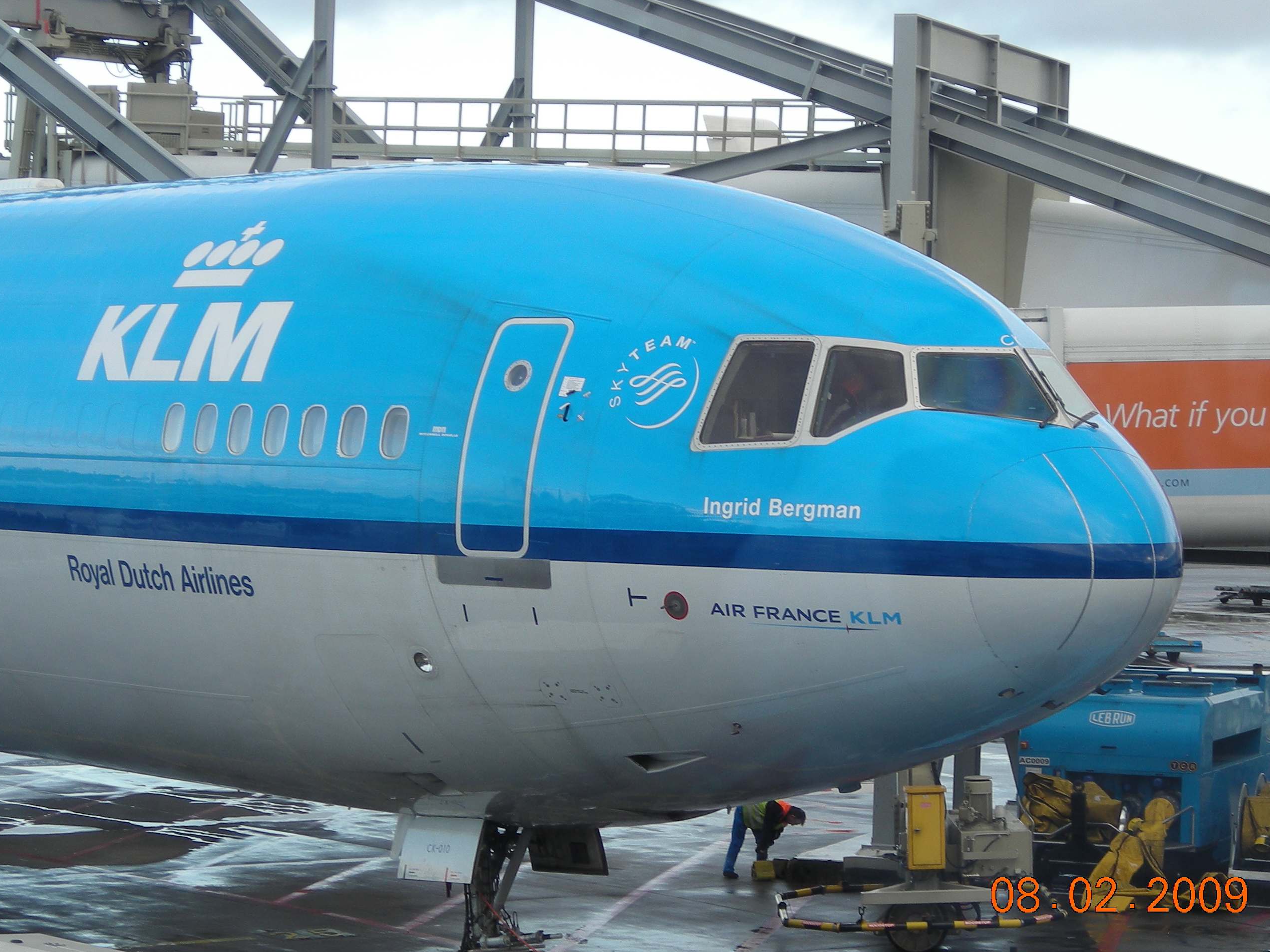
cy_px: 478
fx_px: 4182
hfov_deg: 17.3
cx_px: 643
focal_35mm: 114
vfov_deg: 13.0
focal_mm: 17
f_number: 4.9
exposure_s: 1/62.1
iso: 50
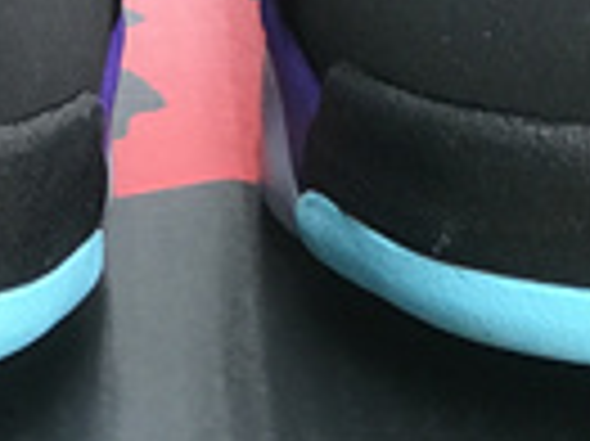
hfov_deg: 6.1
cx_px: 167
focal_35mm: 323
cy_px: -448
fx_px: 5500
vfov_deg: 4.5
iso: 50
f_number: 2.8
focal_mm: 6.6
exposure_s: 1/50
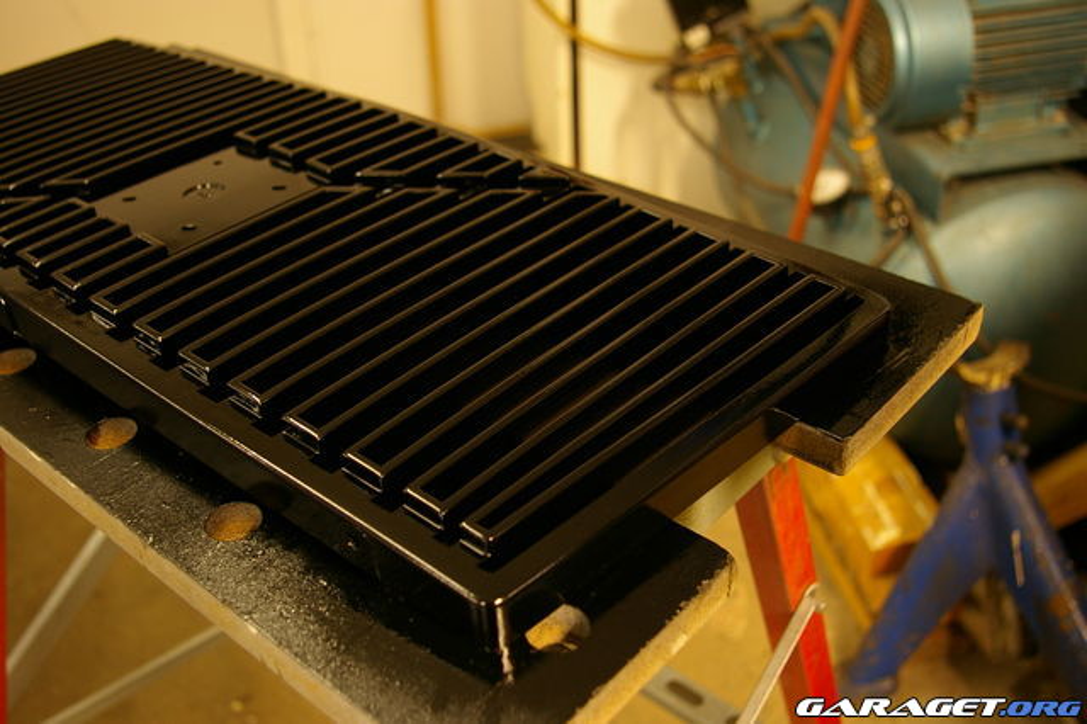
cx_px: 544
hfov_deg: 53.2
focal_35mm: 36
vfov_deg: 36.8
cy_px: 362
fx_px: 1086
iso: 400
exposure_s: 1/8
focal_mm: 24
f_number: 4
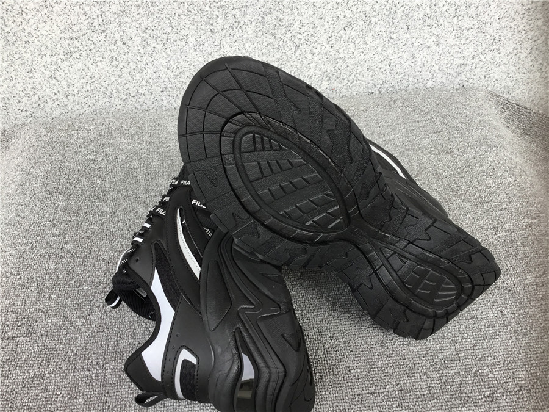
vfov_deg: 45.4
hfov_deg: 58.4
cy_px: 206
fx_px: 492
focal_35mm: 31
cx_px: 274
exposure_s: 1/100
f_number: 2.4
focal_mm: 3.3
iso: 32
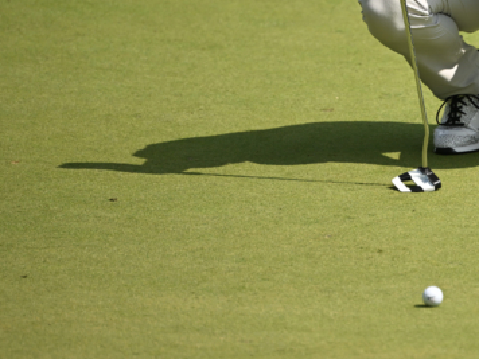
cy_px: 30
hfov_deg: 2.3
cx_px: 482
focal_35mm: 851
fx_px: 11776
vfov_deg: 1.7
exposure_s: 1/2000
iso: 200
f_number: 4
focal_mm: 400
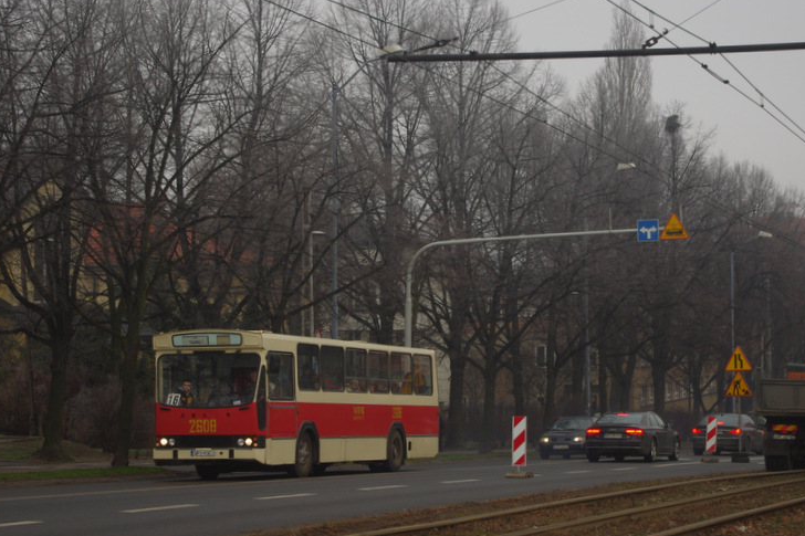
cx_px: 431
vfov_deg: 15.4
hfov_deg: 22.9
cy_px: 248
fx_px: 1990
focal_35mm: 89
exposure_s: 1/400
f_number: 5.6
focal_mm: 47.5
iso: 400
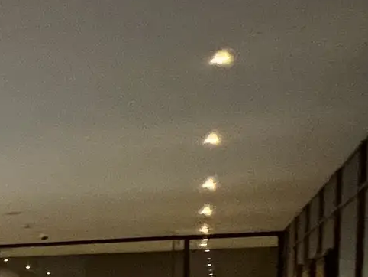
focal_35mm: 69
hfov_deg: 13.9
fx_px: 734
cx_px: -584
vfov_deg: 19.9
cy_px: 337
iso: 640
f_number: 1.8
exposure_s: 1/60
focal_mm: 1.57
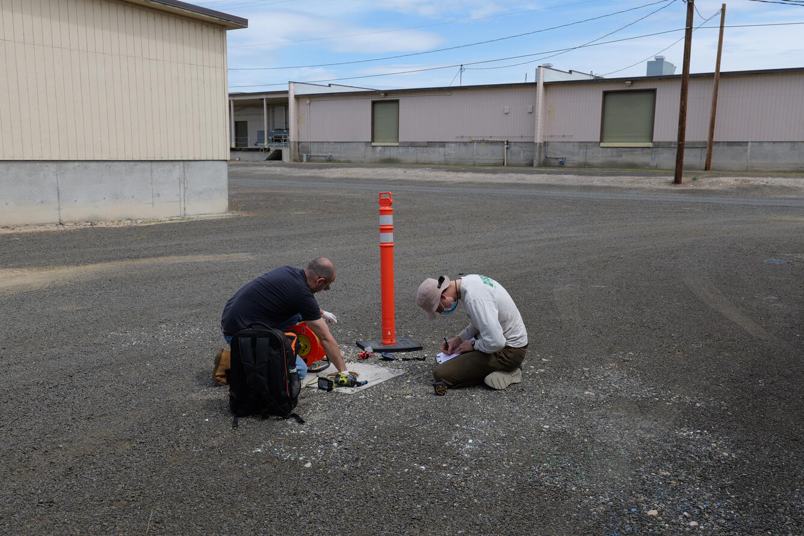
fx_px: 715
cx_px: 402
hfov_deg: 58.7
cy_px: 268
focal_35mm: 32
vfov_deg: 41.1
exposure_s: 1/800
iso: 320
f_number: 8
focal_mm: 32
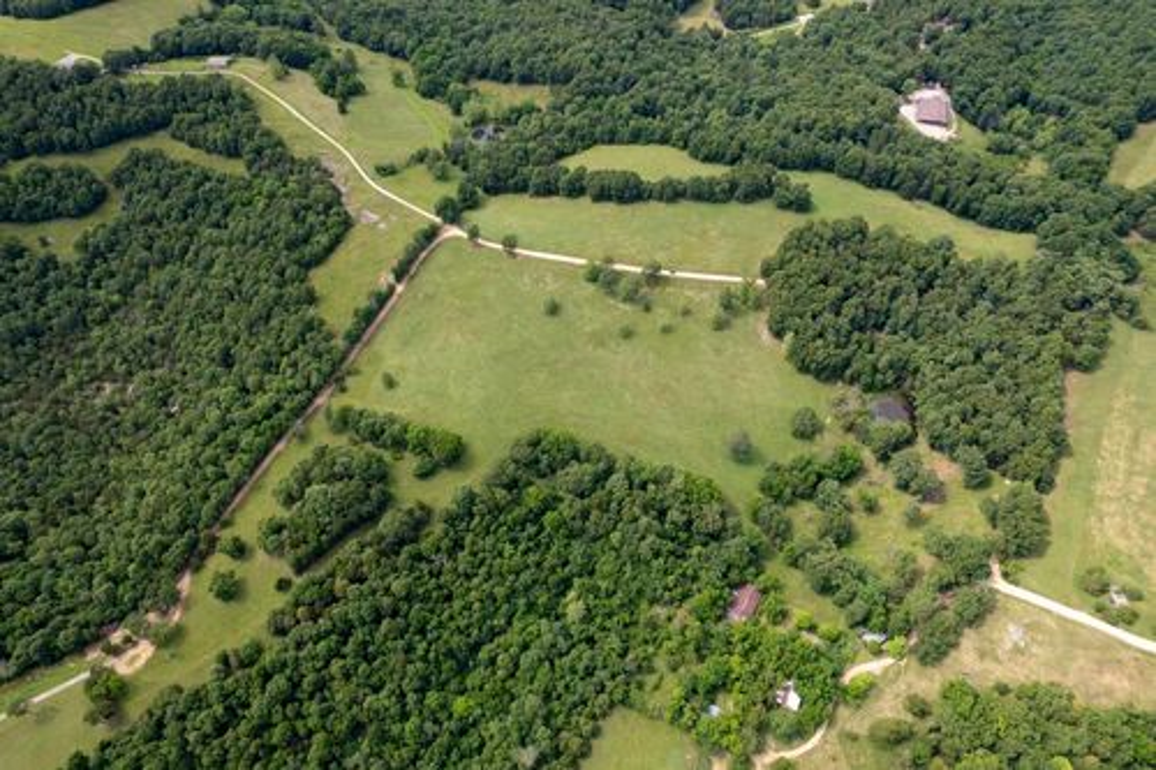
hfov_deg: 78.6
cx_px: 578
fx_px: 706
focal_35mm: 22
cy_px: 385
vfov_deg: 57.2
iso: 100
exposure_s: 1/800
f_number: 2.8
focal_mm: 8.38
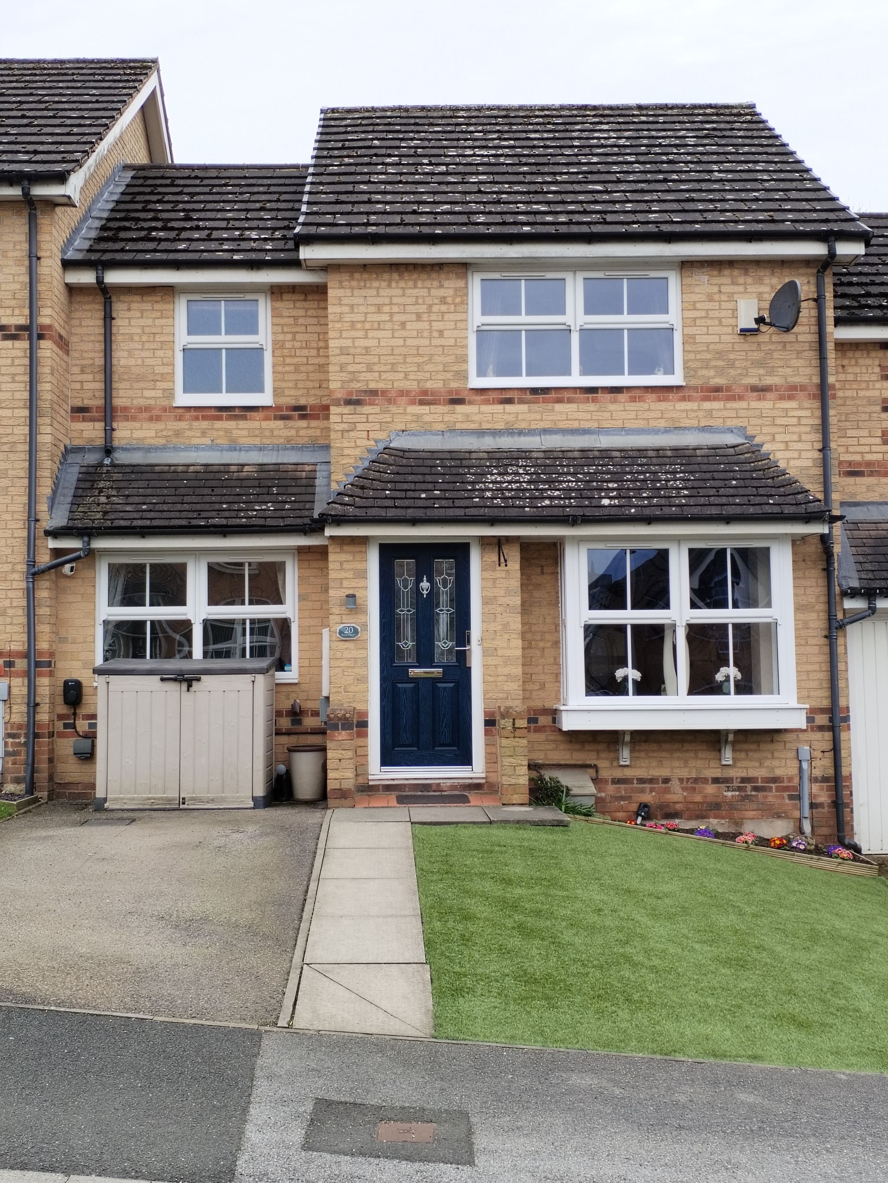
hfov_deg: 31.5
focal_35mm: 46
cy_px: 592
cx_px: 444
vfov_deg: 41.2
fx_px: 1573
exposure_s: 1/621
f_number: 1.8
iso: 100
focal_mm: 4.75
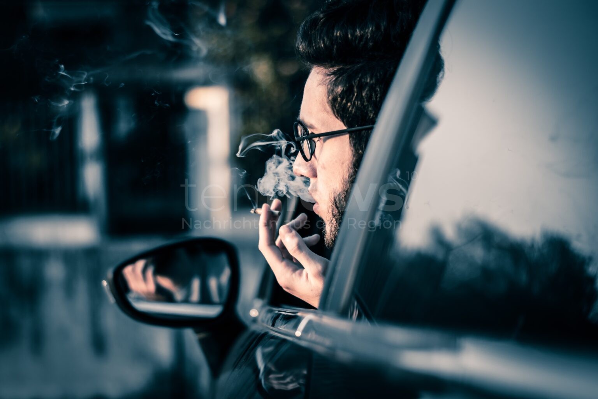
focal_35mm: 75
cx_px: 299
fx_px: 1246
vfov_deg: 18.2
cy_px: 200
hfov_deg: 27.0
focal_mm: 50
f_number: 1.8
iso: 100
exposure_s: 1/640
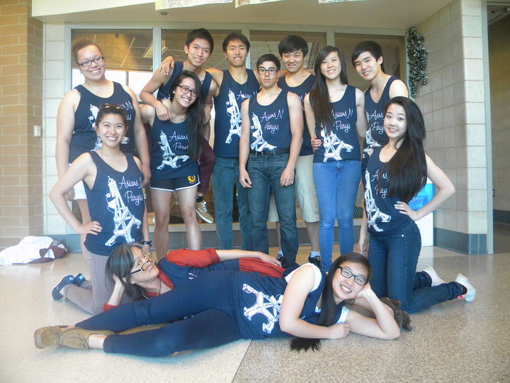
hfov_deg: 63.4
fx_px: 413
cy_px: 192
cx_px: 255
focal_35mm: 28
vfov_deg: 49.7
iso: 364
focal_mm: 5
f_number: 3.5
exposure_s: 1/54
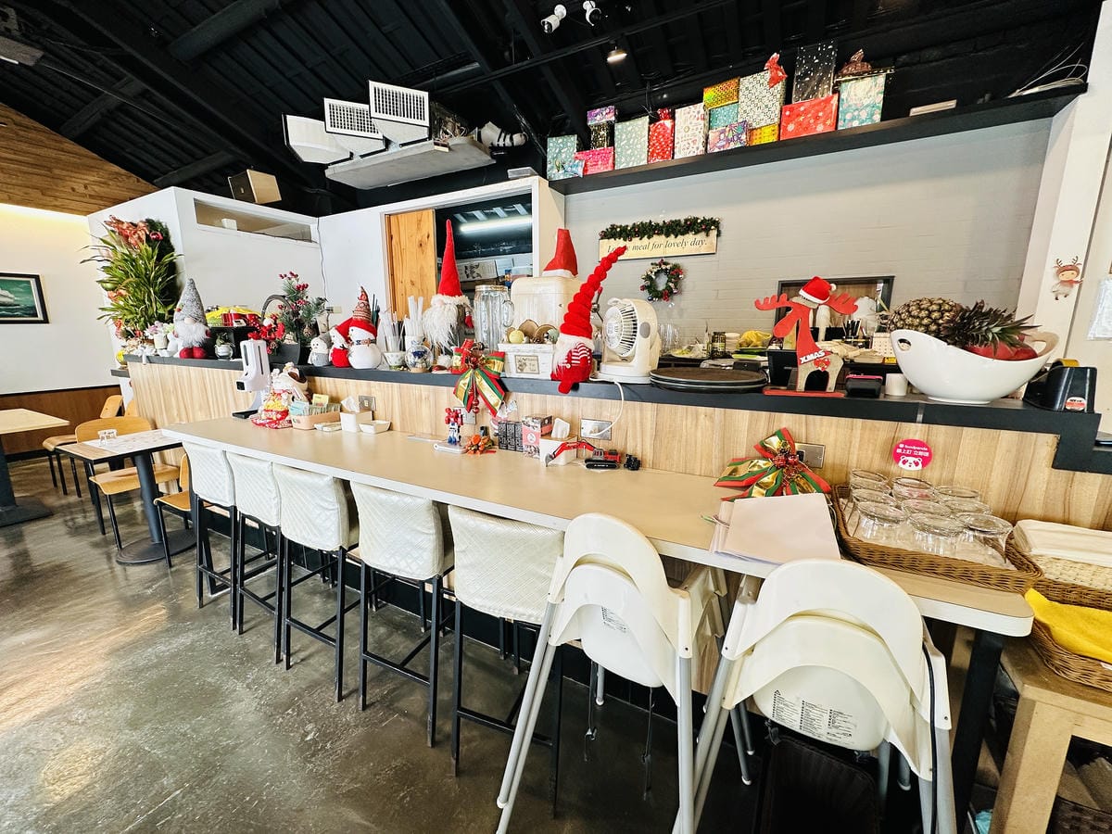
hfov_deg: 102.1
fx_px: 450
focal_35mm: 14
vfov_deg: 85.7
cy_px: 417
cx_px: 556
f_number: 2.2
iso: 160
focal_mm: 2.22
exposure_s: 1/60
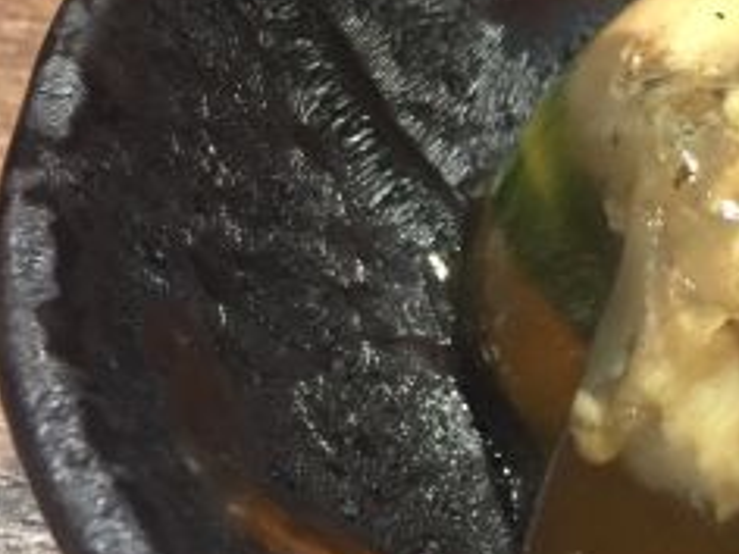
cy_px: 321
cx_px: 839
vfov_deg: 17.2
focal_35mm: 86
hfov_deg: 21.4
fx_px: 1836
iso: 200
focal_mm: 4.15
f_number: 2.2
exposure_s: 1/33
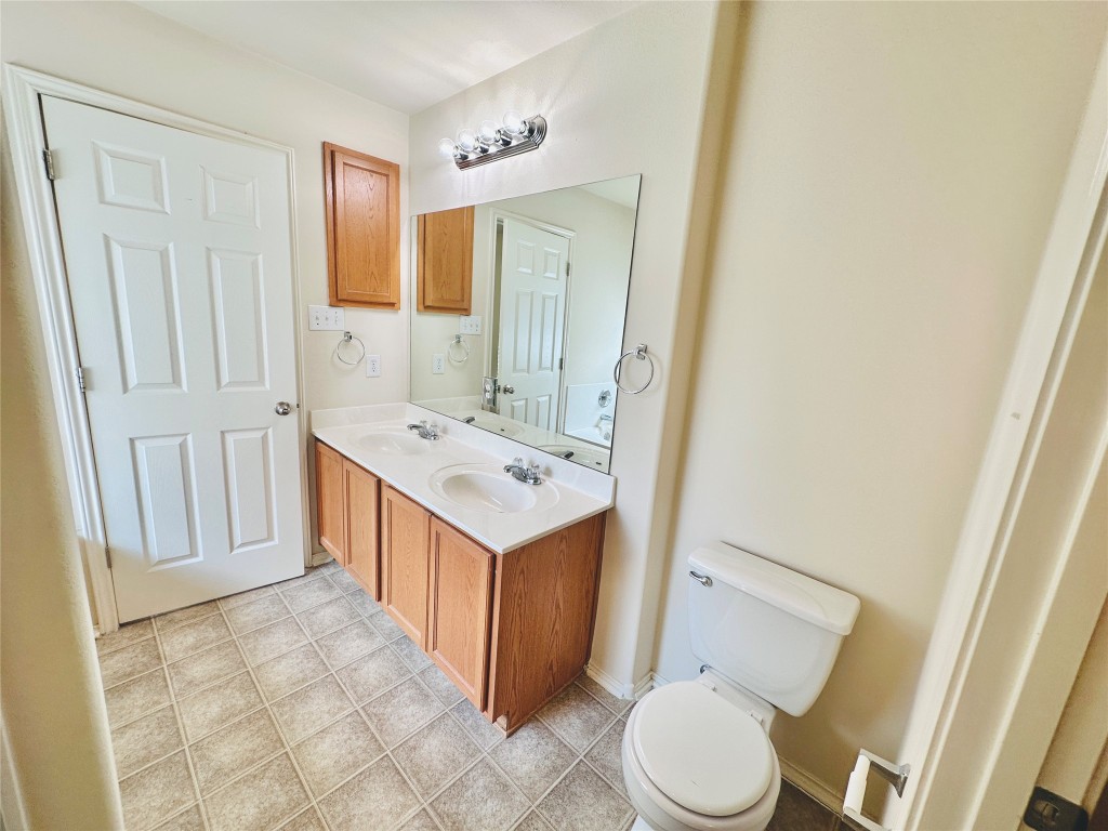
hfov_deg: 102.1
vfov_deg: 85.7
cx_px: 554
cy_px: 416
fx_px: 448
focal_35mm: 14
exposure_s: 1/120
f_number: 2.2
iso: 64
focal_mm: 2.22
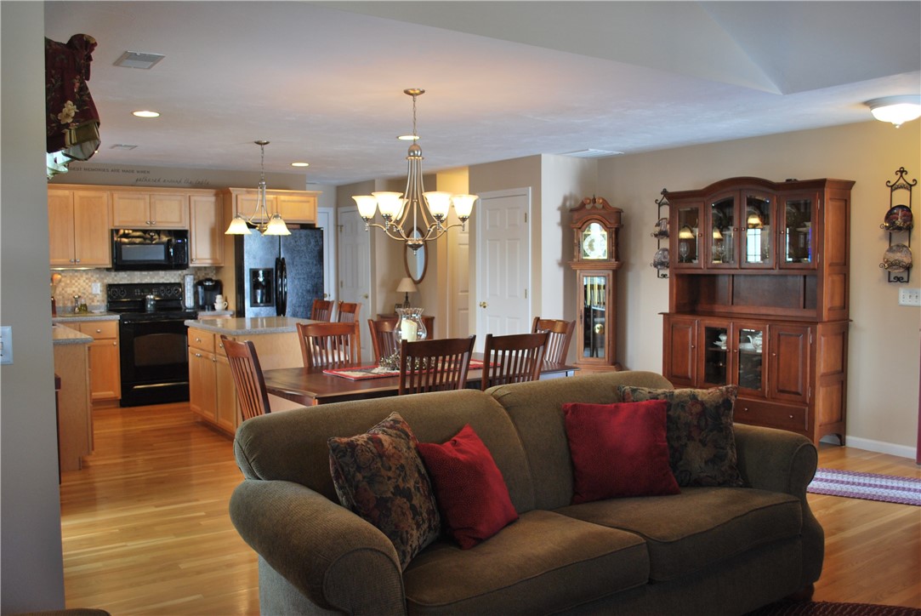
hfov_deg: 57.2
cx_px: 460
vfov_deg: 40.0
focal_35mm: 33
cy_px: 308
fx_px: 845
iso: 200
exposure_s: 1/40
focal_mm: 22
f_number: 4
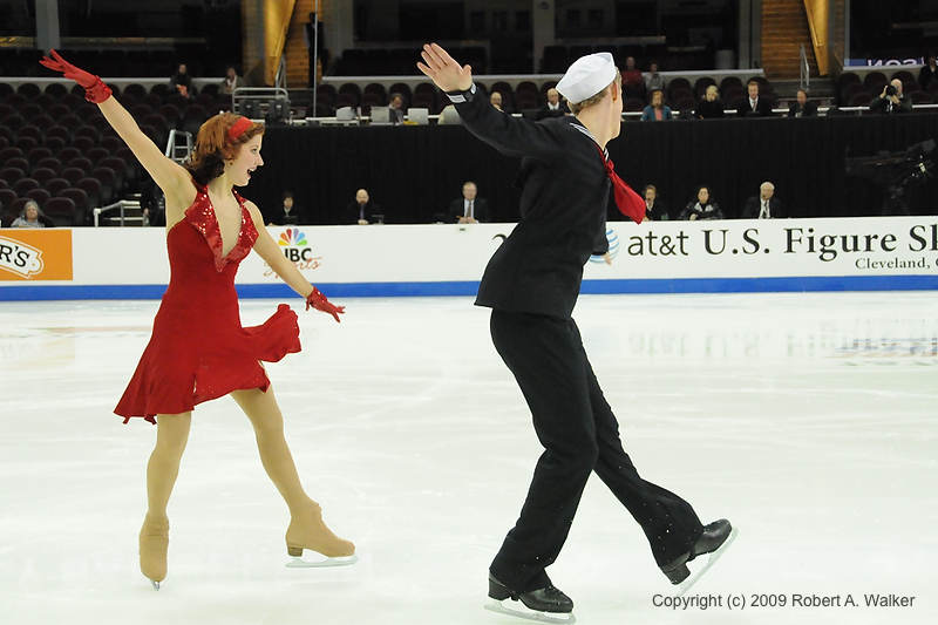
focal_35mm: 63
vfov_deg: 21.6
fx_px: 1641
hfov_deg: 31.9
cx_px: 469
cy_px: 312
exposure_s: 1/640
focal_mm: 42
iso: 3200
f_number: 5.6
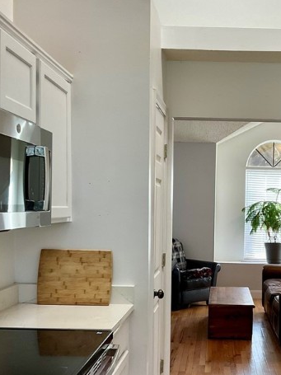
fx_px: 531
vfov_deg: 38.7
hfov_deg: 29.1
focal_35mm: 49
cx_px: 219
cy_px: 236
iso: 50
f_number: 1.8
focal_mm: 3
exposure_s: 1/60
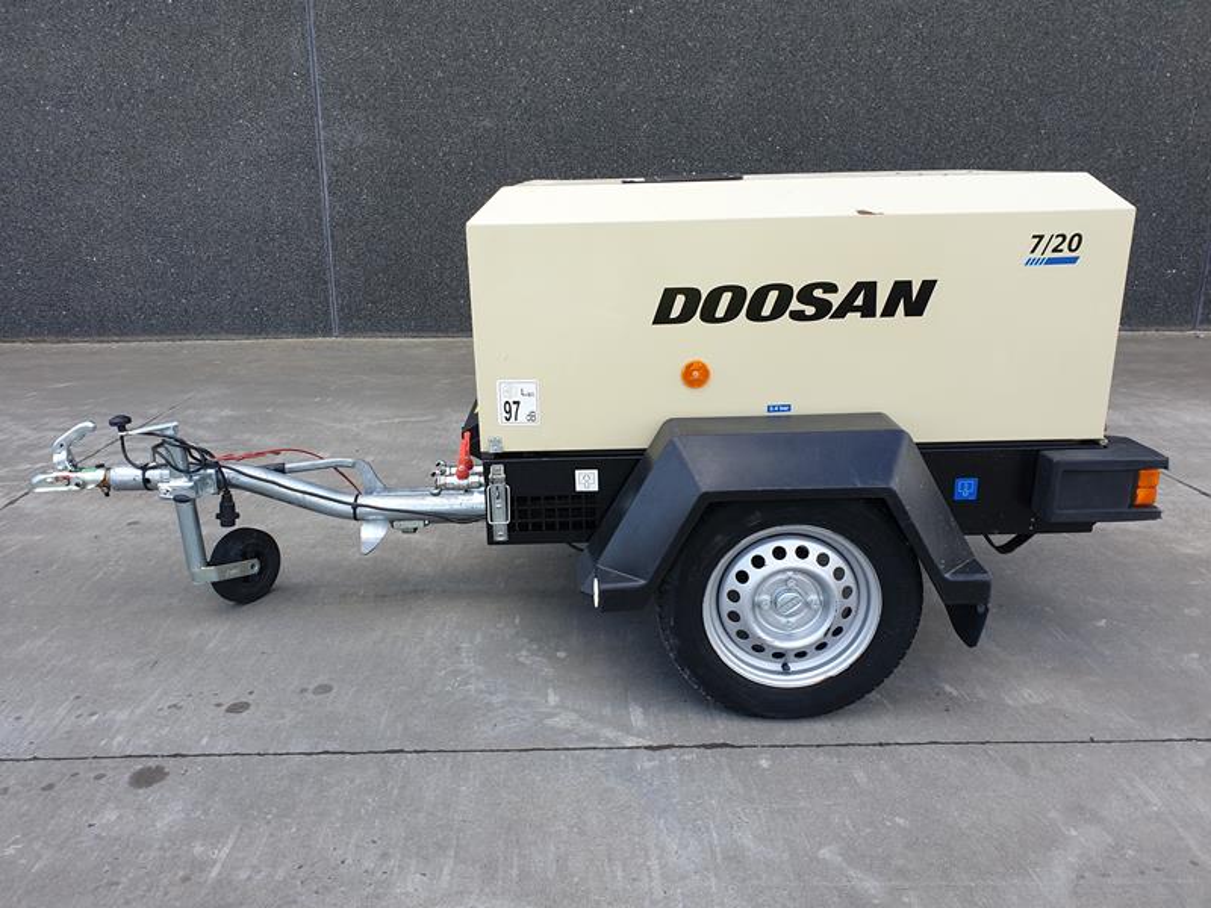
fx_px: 910
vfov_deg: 53.1
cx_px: 606
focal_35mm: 26
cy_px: 454
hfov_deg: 67.3
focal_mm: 4.3
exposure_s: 1/255
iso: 50
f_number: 2.4
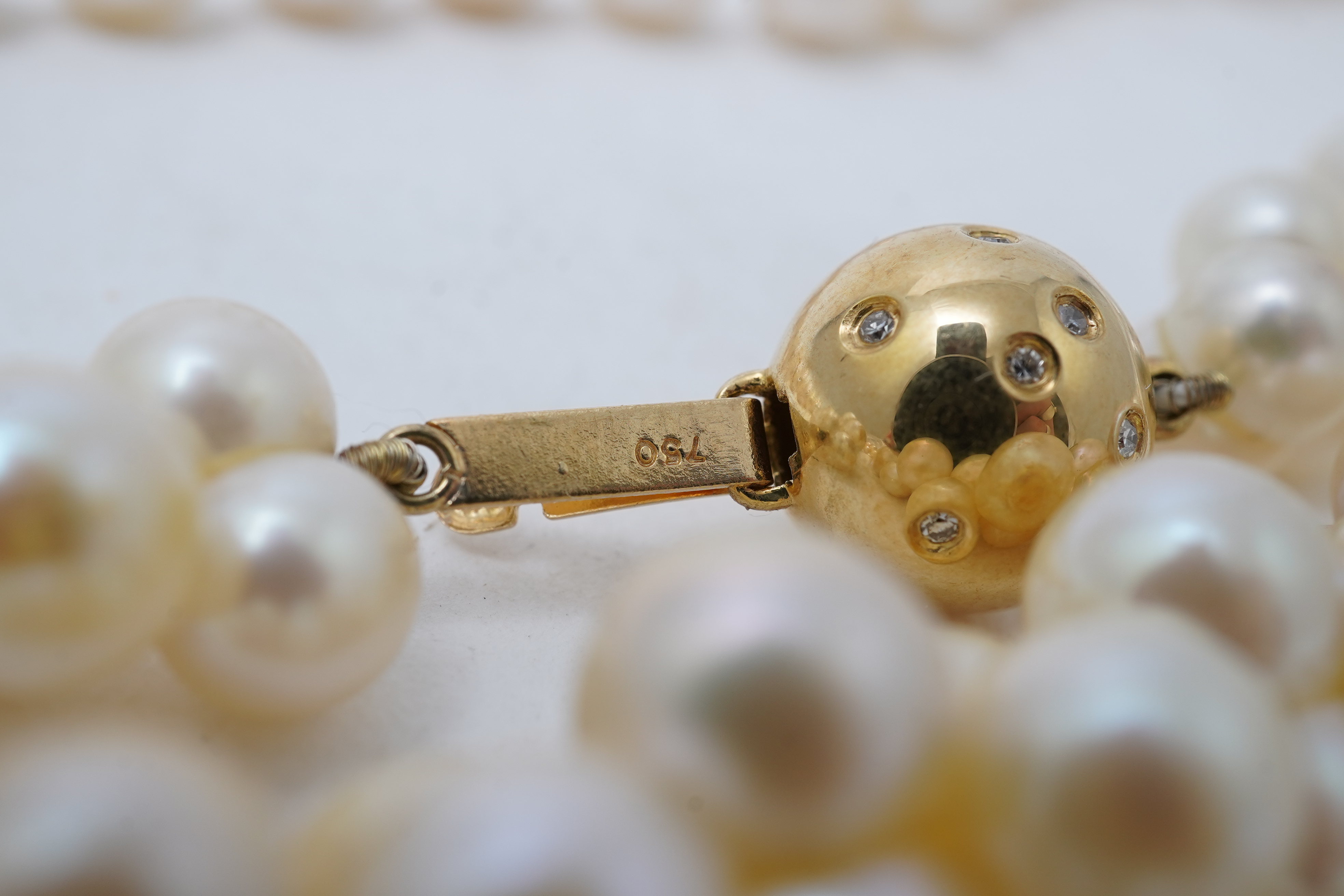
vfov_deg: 29.9
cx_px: 672
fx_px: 1680
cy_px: 448
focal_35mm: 45
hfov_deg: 43.6
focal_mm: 30
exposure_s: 1/125
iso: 320
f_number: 18
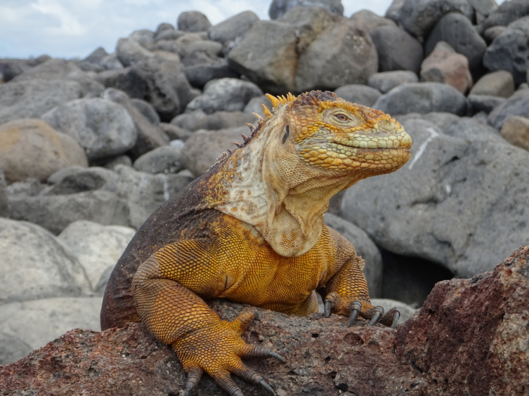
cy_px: 198
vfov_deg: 13.7
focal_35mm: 108
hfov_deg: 18.2
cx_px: 264
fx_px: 1650
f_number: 5
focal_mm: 18.53
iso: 80
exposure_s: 1/200
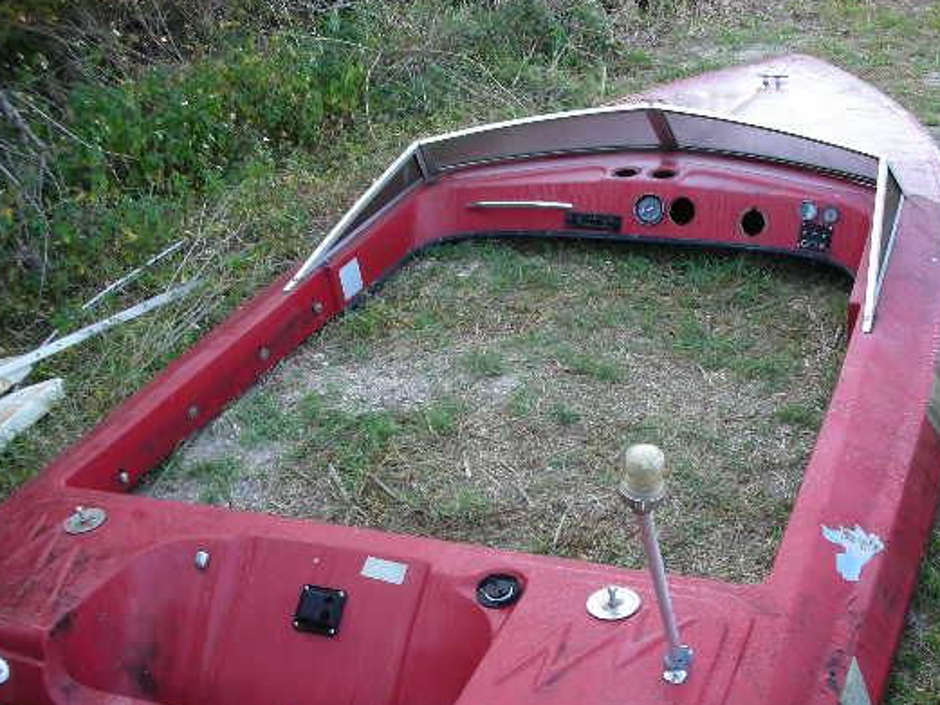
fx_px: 1168
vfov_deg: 33.5
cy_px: 411
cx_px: 558
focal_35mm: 43
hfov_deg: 43.7
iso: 50
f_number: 3
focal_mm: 5.8
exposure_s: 1/41.2
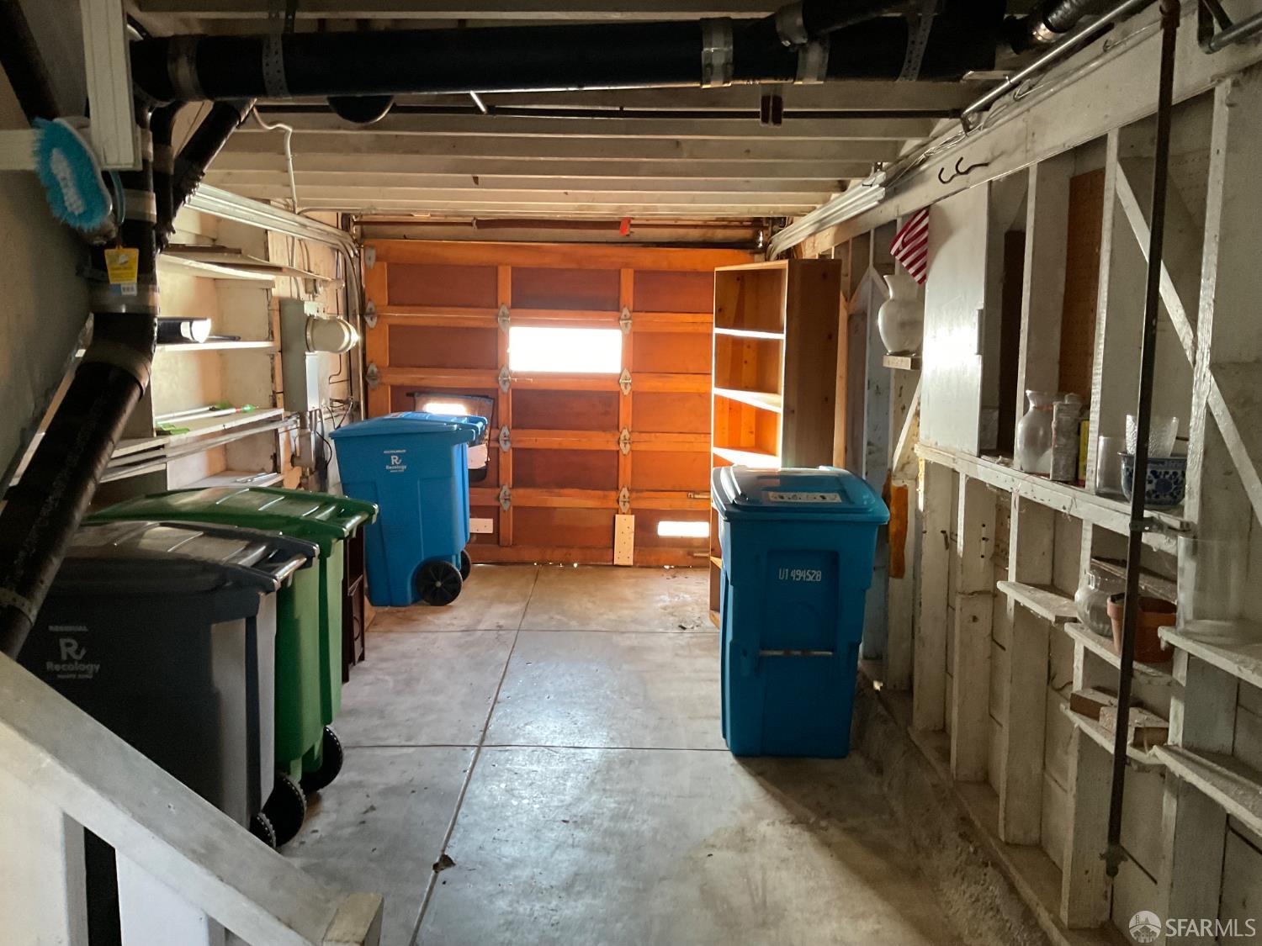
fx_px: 1057
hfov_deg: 61.7
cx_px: 631
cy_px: 473
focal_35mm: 29
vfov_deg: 48.2
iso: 250
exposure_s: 1/40
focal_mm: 3
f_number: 1.8
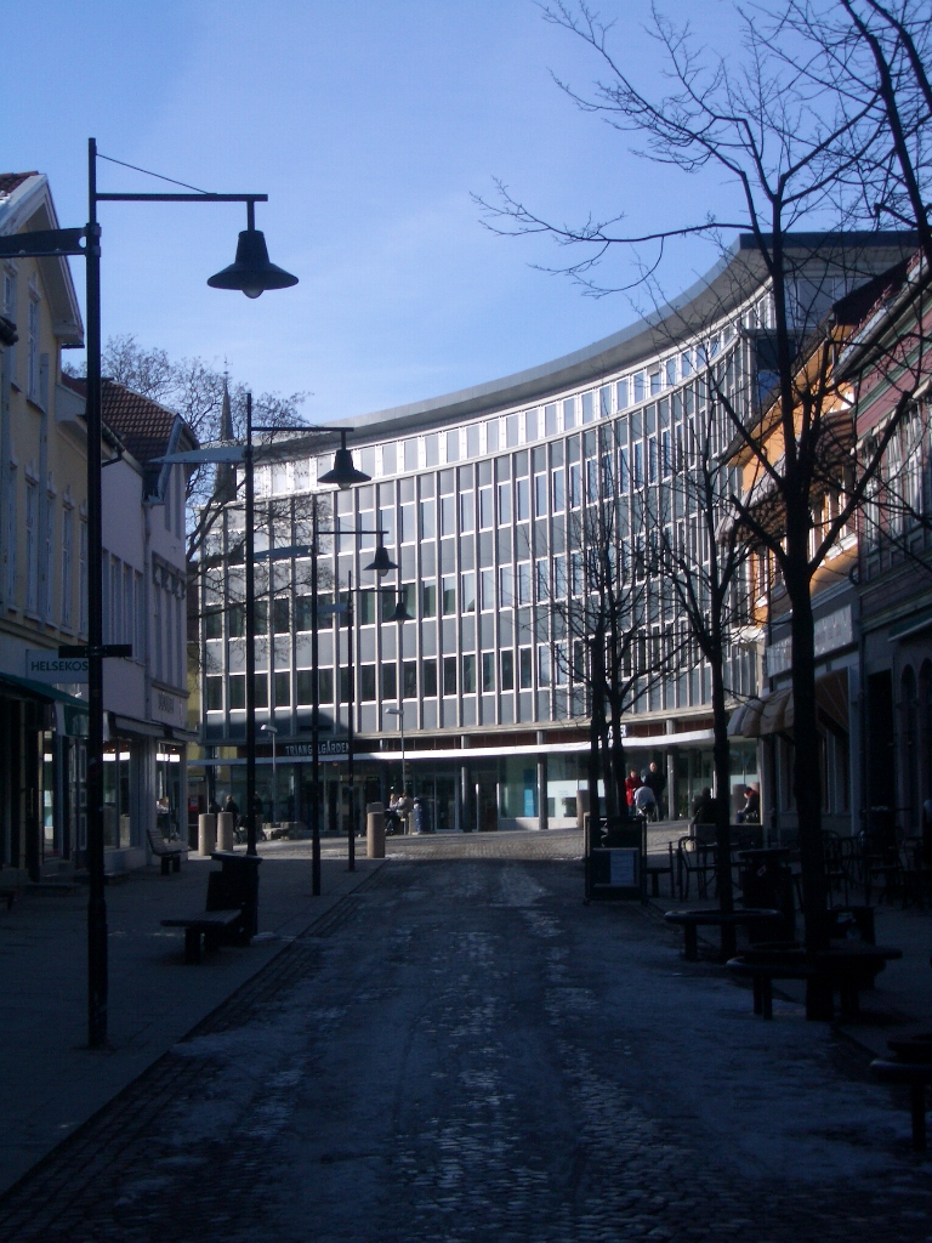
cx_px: 466
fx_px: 2656
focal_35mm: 74
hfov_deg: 19.9
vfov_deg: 26.3
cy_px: 622
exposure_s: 1/200
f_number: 6.2
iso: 50
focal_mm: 12.2
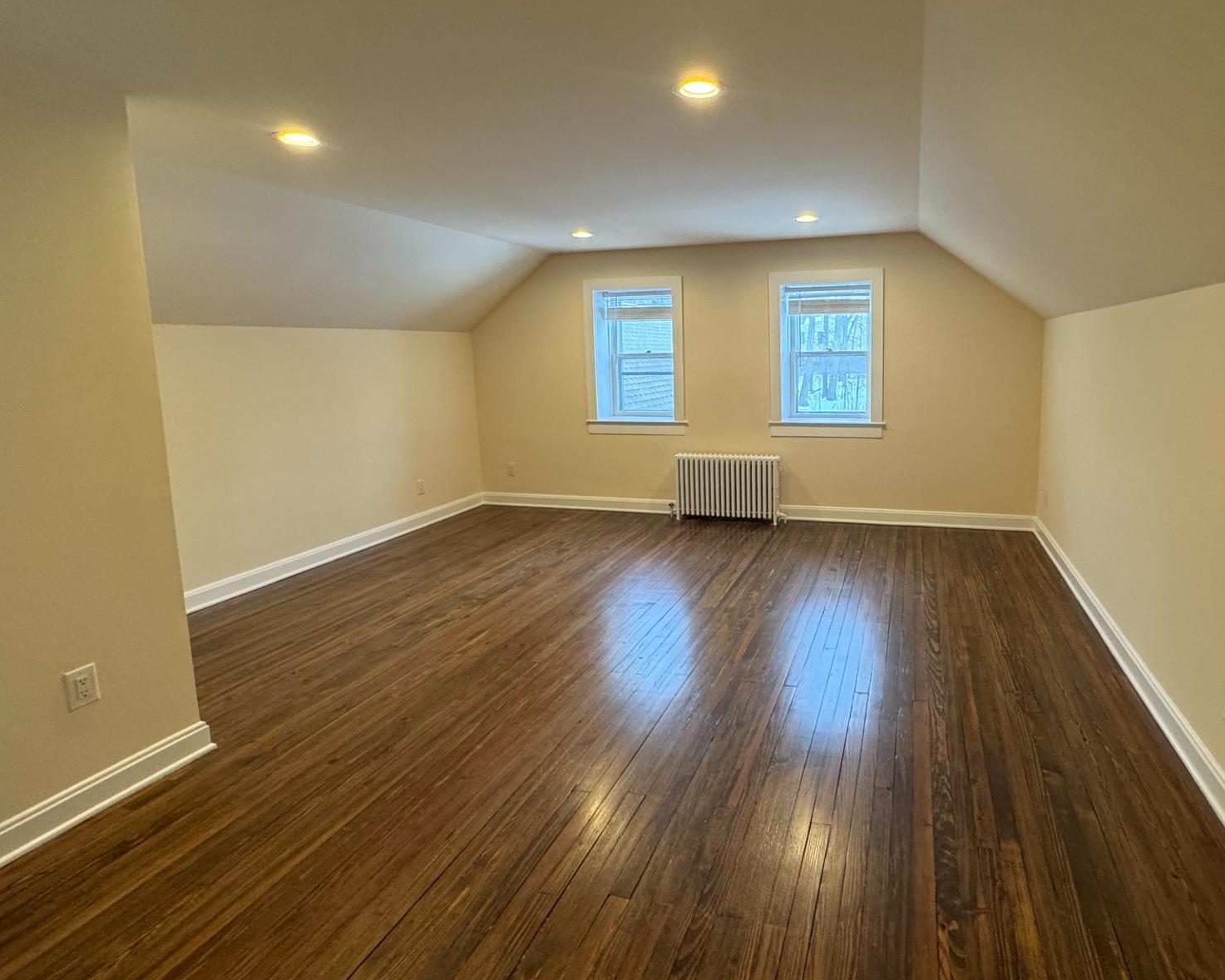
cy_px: 436
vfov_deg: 70.6
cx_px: 738
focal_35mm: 19
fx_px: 689
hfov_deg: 82.2
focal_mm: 2.22
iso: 320
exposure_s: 1/120
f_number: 2.2
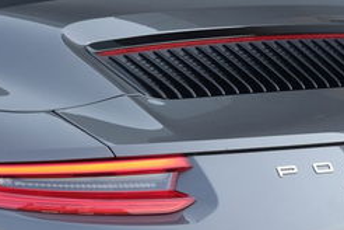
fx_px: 2150
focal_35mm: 225
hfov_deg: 9.1
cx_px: 60
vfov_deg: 6.1
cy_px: 86
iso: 200
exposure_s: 1/160
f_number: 5
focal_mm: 35.8
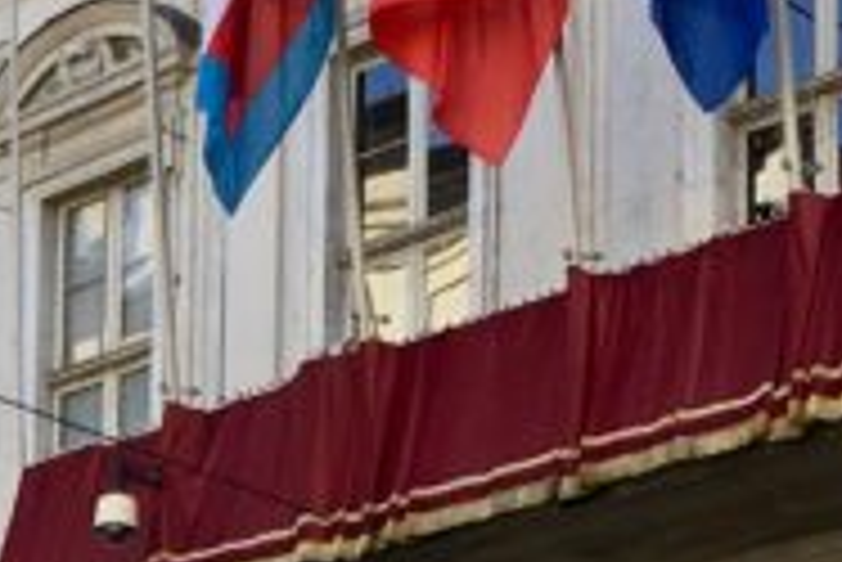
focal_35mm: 165
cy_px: 958
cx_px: -414
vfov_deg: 8.1
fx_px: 3862
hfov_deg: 11.9
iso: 25
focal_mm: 4.15
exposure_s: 1/447
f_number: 2.2
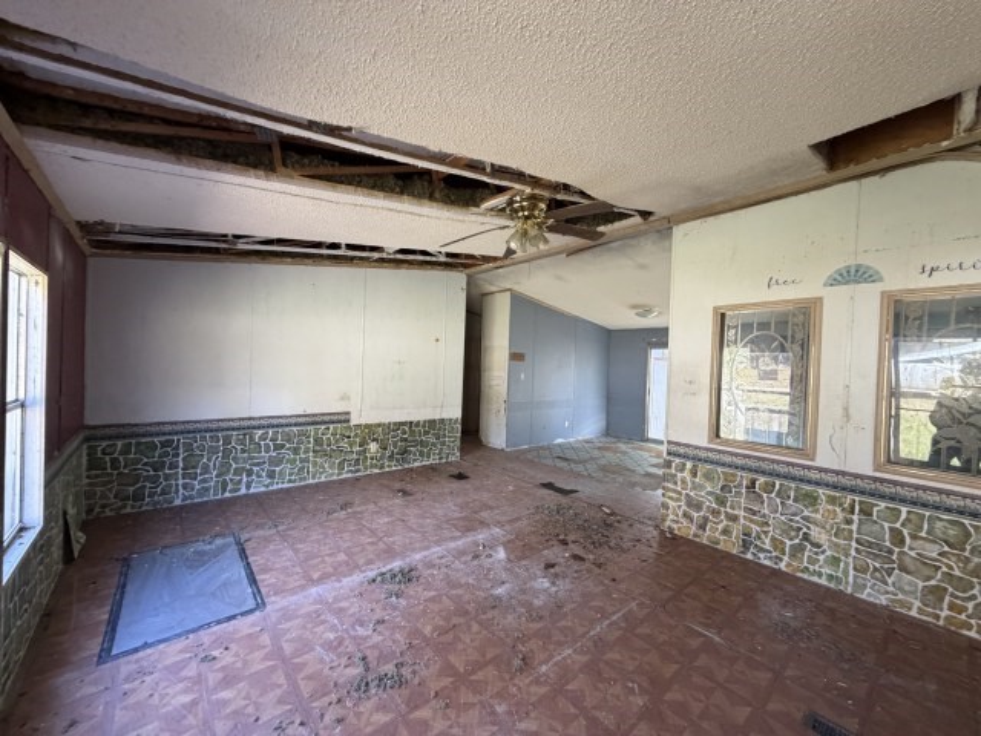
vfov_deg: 85.7
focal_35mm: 14
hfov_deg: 102.1
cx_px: 490
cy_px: 368
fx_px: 397
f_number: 2.2
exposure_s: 1/104
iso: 320
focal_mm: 2.22
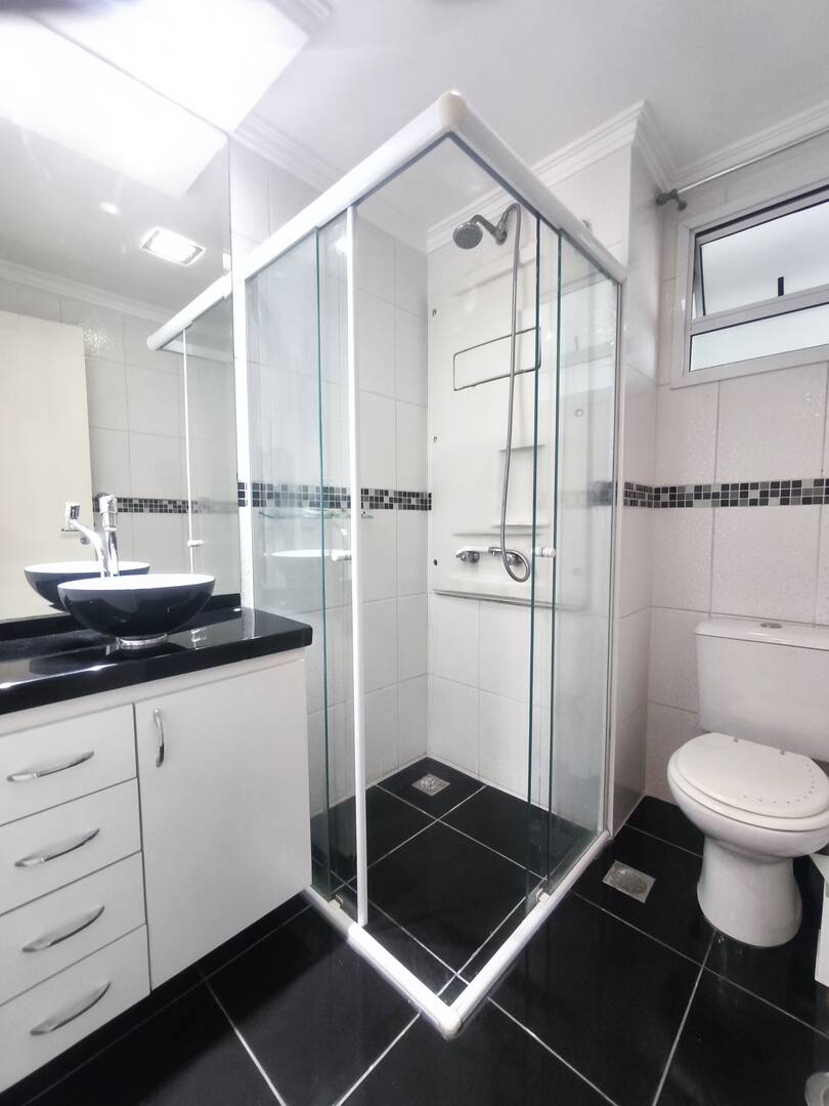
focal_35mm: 15
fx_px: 479
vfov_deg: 98.2
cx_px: 414
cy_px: 553
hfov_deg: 81.7
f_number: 2.2
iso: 500
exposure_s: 1/30
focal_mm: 1.91
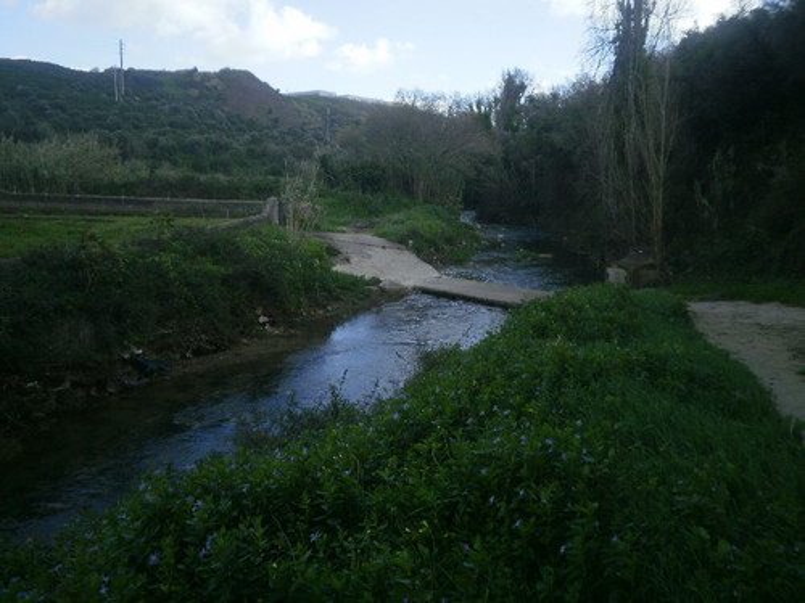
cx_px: 402
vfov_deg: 45.4
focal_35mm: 31
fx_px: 721
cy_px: 302
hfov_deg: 58.4
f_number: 2.9
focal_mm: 5.45
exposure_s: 1/640
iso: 100
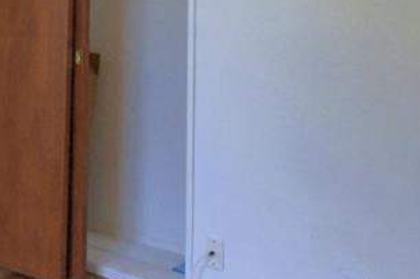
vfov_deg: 16.1
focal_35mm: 79
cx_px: -23
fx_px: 921
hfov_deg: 24.3
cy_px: -108
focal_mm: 10
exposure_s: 1/160
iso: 200
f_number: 4.5
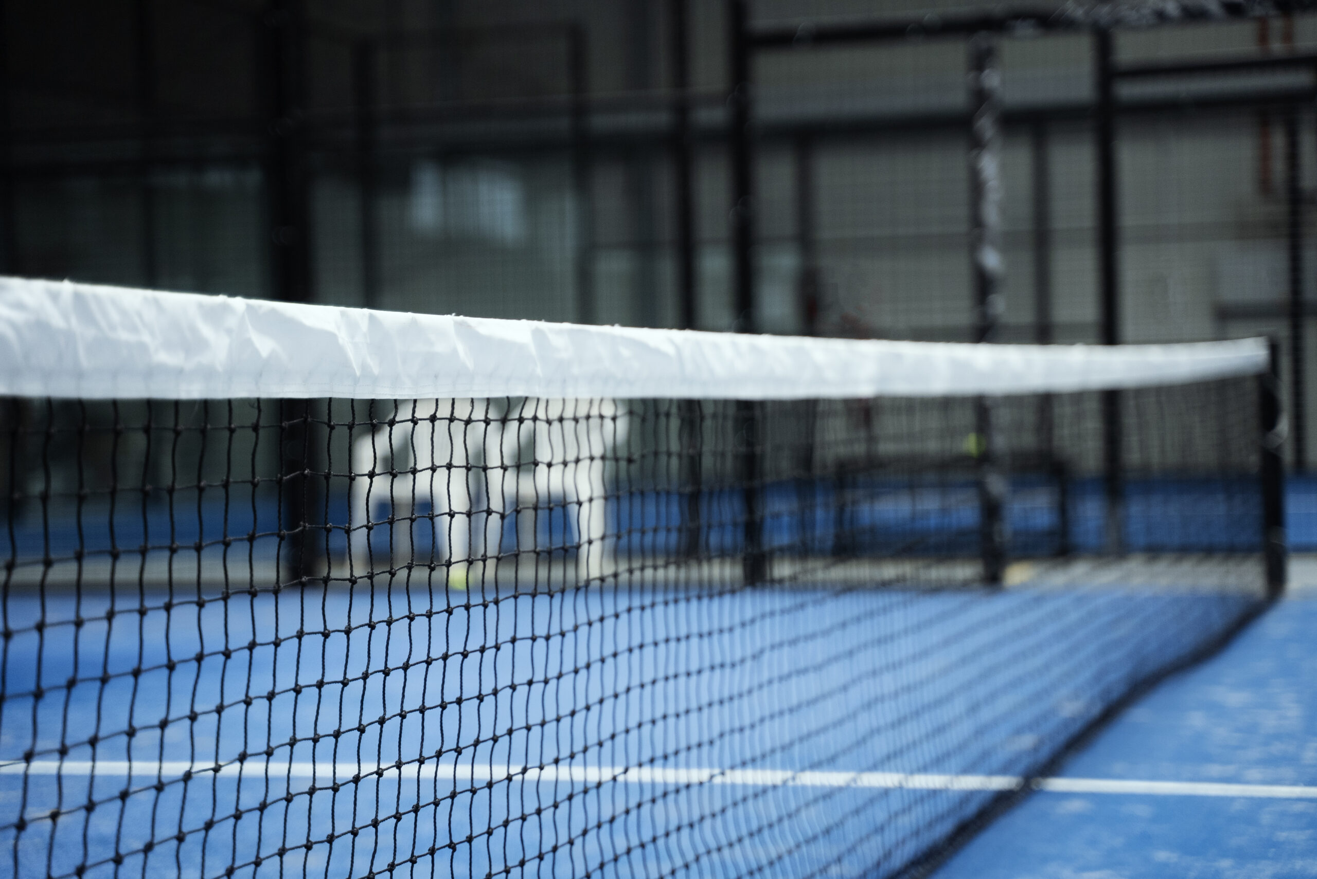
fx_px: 2745
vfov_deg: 18.2
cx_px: 658
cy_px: 440
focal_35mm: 75
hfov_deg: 27.0
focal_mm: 75
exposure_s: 1/400
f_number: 2.8
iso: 1250
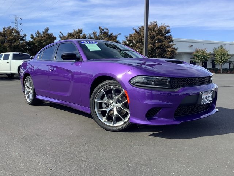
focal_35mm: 31
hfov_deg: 58.4
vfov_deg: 45.4
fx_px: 210
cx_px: 117
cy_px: 88
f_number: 2.4
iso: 25
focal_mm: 3.3
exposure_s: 1/691
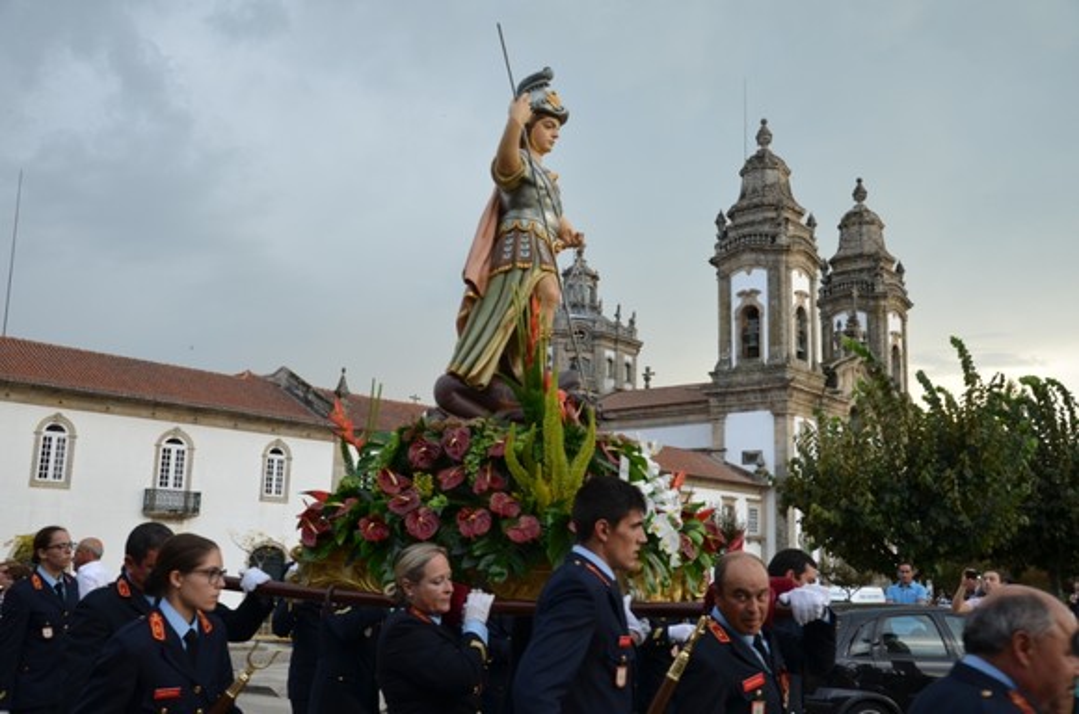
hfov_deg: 53.2
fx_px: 1077
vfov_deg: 36.7
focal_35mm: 36
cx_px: 540
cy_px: 357
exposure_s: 1/125
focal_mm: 24
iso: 200
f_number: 5.6
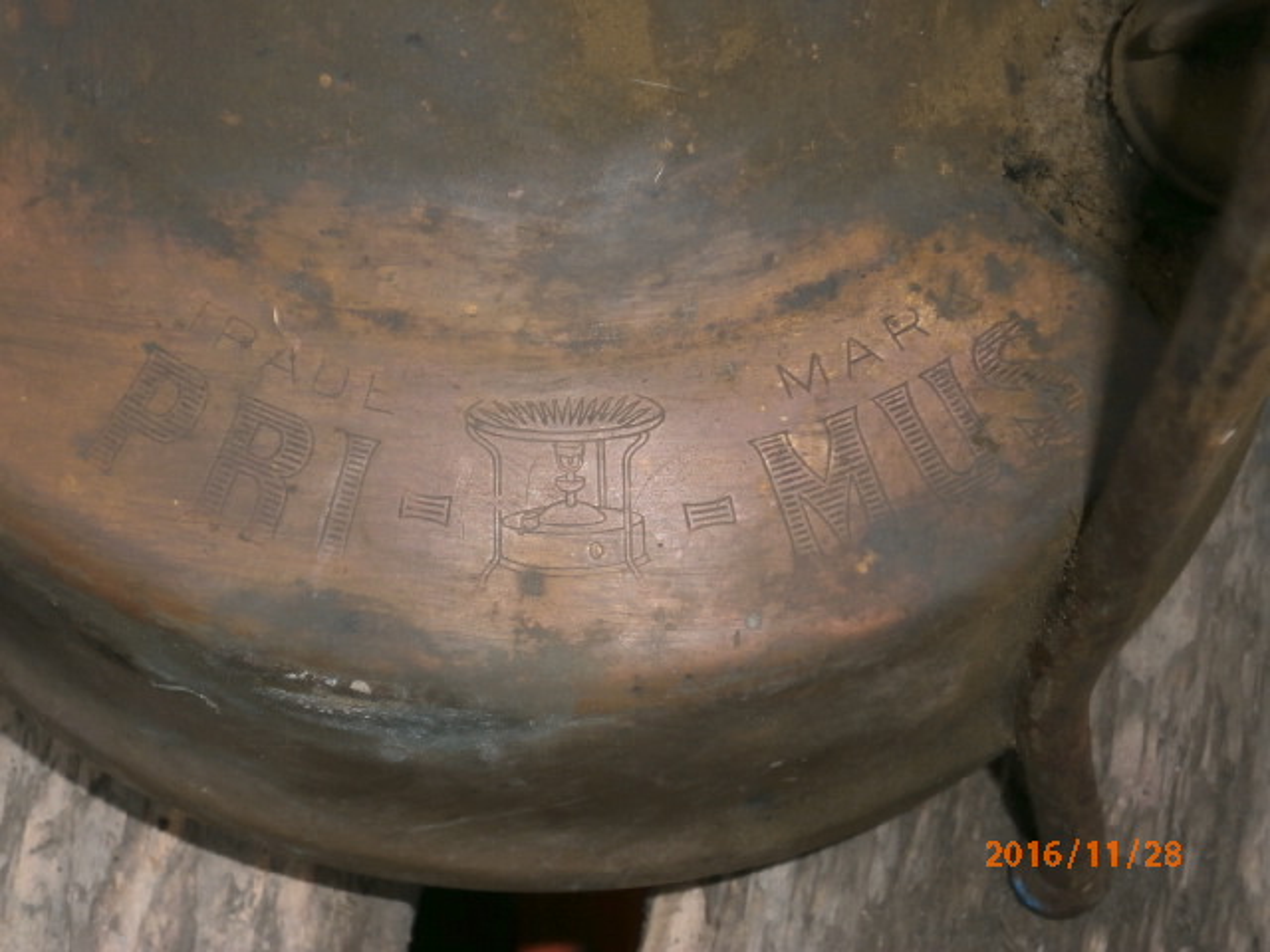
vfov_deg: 20.2
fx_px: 2678
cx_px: 635
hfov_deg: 26.7
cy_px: 476
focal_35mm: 73
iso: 80
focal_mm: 13
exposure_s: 1/50
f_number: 4.4
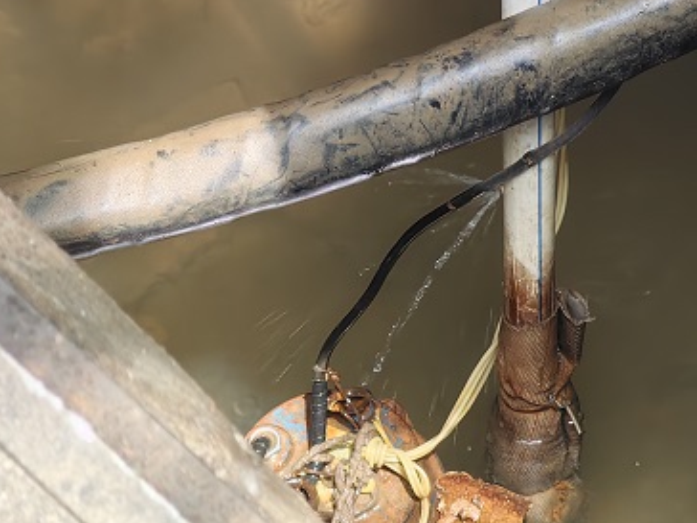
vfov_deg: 6.2
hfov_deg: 8.2
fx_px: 4853
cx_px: 463
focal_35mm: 241
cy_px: 143
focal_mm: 14.46
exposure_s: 1/100
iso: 50
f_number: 3.4
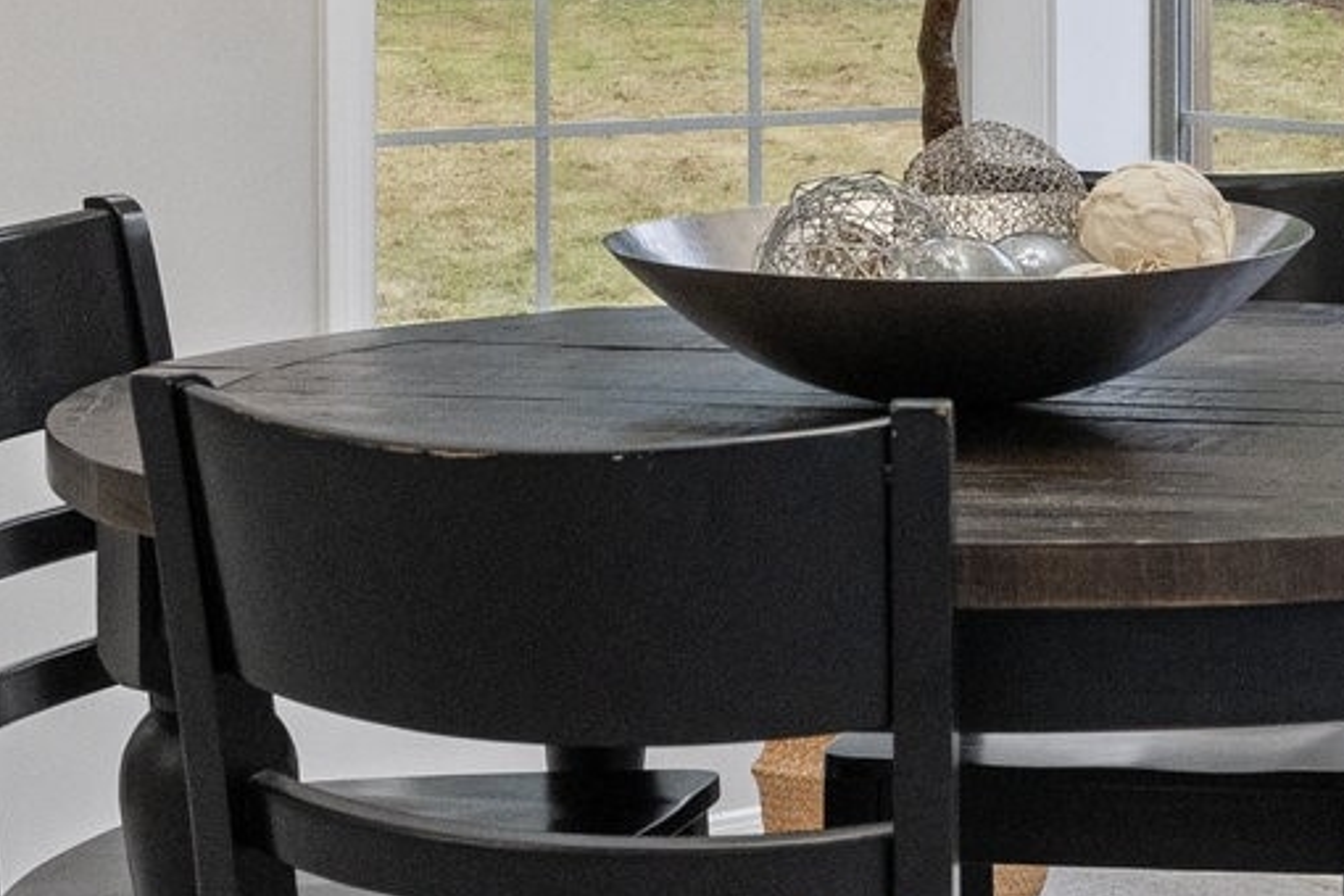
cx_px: 1088
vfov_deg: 11.6
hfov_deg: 17.5
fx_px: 4330
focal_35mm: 116
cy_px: -117
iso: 1250
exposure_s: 1/50
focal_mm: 25
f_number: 7.1
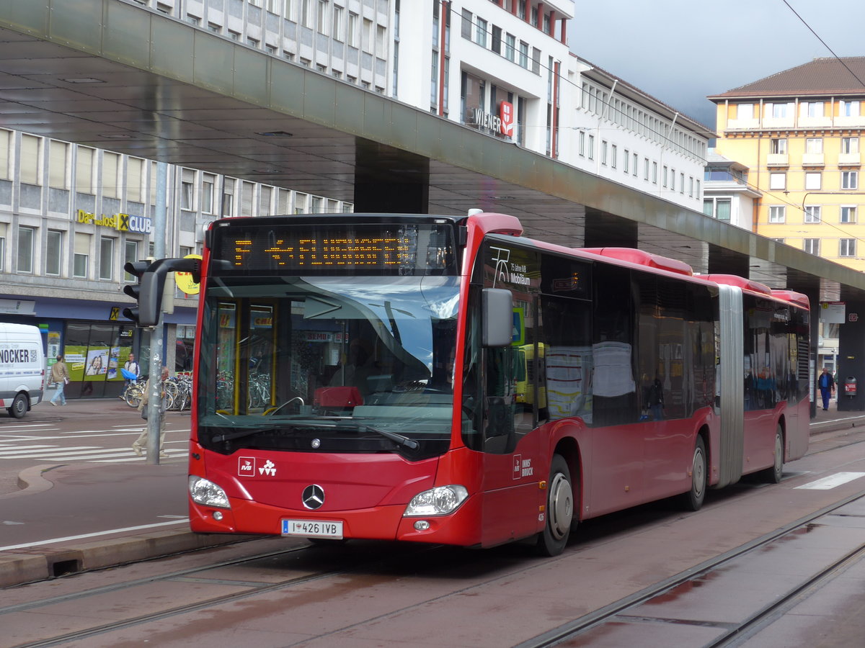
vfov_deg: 19.9
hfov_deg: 26.3
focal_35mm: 74
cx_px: 432
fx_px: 1849
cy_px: 324
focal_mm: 15
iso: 80
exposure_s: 1/250
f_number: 4.2
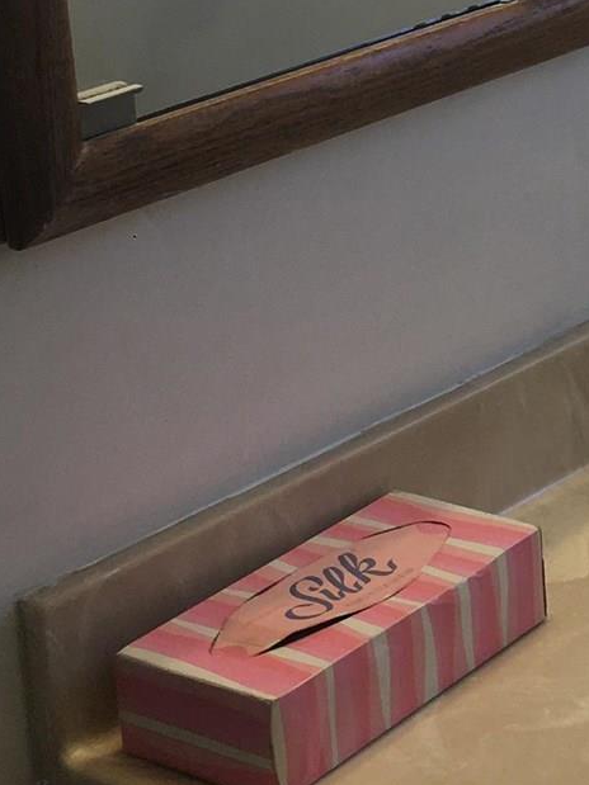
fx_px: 2451
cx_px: 746
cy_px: 58
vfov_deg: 17.9
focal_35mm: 108
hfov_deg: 13.3
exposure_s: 1/120
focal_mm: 4.15
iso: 40
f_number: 2.2
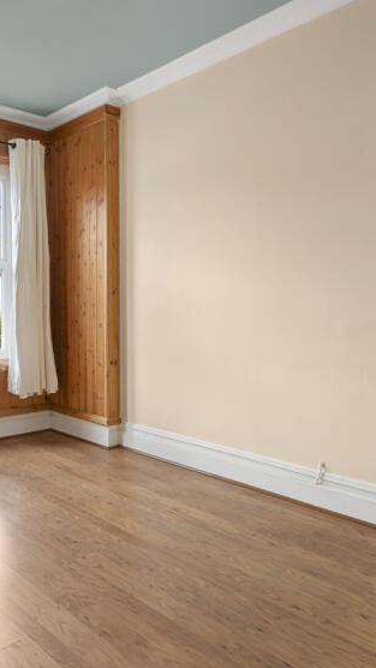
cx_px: 52
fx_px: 478
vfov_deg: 69.8
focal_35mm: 27
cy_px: 313
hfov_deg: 40.3
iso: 200
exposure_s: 1/2.5
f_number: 16
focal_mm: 14
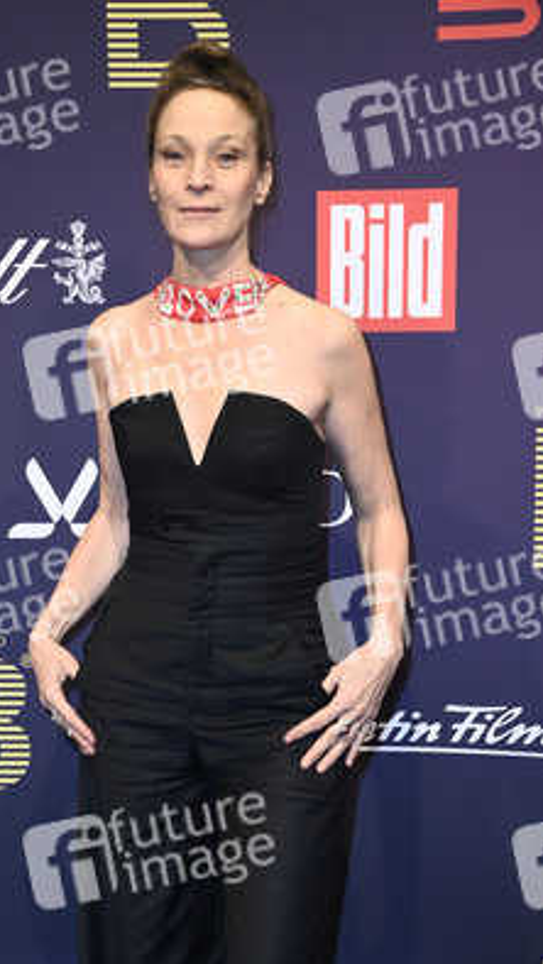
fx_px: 1764
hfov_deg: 17.5
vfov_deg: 30.6
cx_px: 220
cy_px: 484
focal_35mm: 69
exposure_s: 1/250
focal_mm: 65
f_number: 5.6
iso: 500
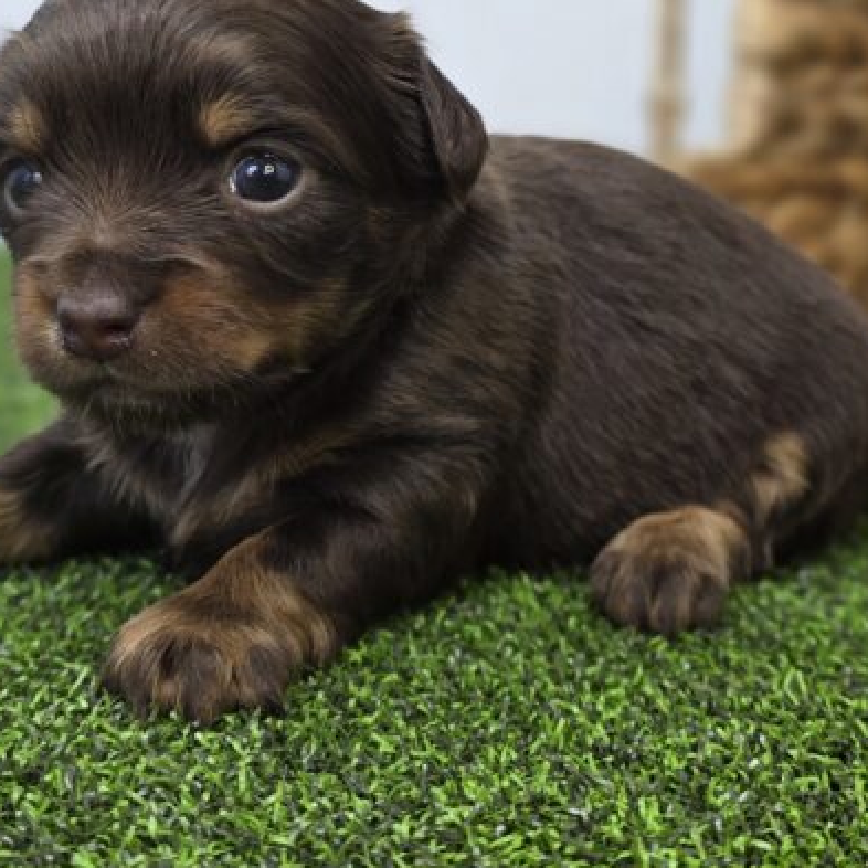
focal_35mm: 53
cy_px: 314
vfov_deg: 32.0
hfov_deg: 32.1
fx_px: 1504
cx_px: 499
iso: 64
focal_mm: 6.3
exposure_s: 1/120
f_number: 1.7
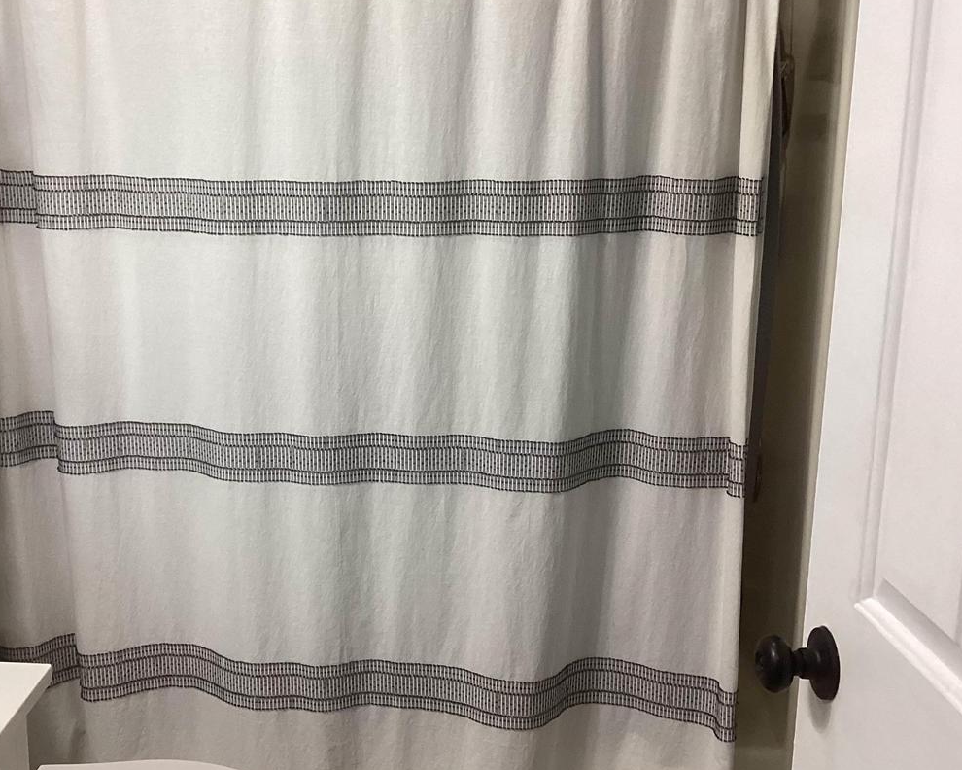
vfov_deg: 34.1
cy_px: 372
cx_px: 351
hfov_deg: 41.7
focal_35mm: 44
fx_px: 1253
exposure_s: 1/50
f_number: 2.4
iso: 125
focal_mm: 3.3
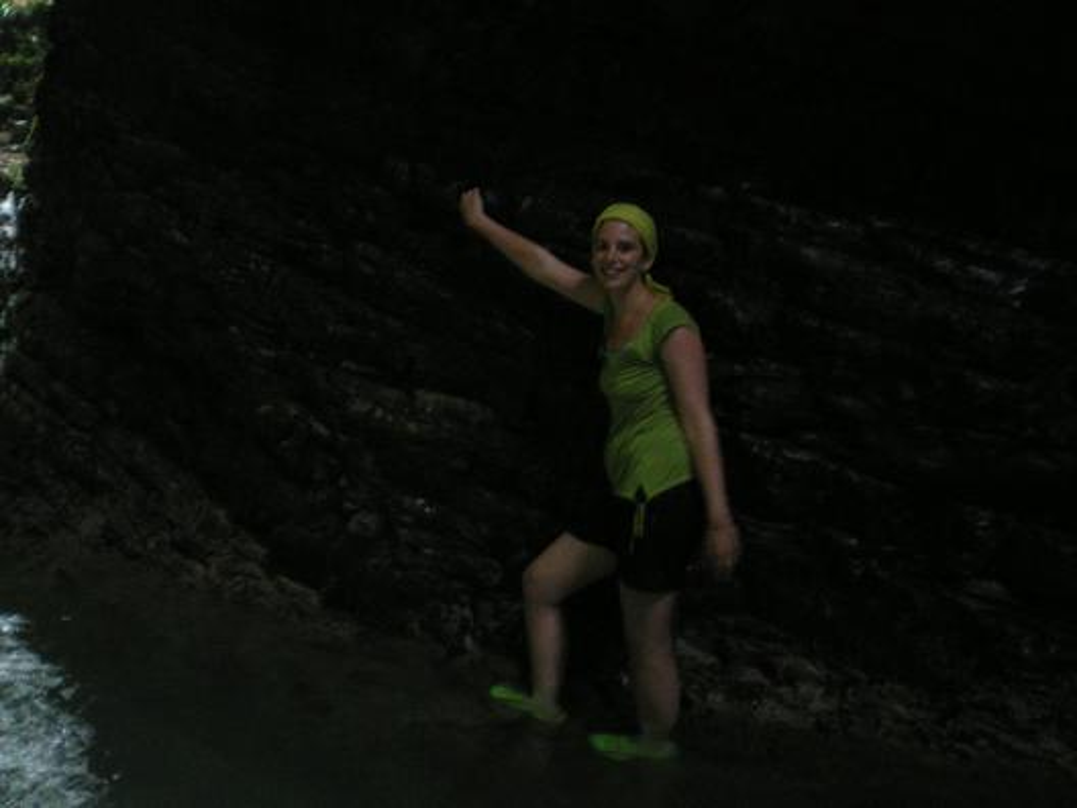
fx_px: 1182
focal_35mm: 38
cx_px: 538
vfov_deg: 37.7
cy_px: 404
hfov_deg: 49.0
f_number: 3.1
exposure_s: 1/4
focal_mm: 6.3
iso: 400
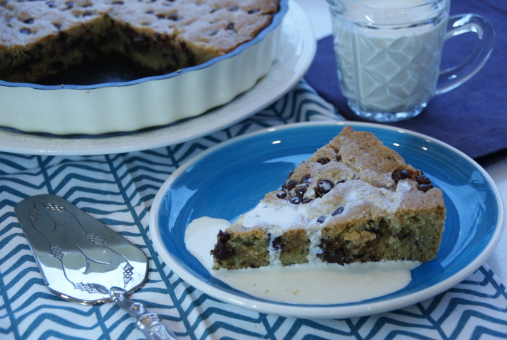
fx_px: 1269
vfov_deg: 15.2
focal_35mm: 90
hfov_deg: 22.6
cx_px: 254
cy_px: 170
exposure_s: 1/125
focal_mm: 60
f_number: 5.6
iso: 250
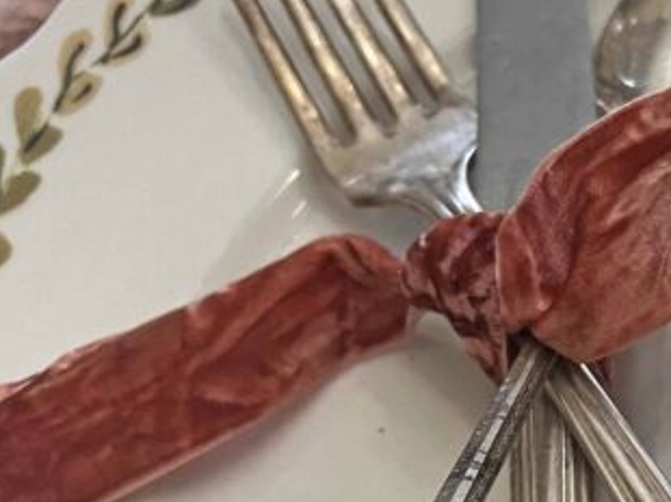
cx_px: 933
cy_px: 513
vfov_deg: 16.7
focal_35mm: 86
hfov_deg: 20.3
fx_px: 1666
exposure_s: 1/60
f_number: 1.5
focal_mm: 5.7
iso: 320
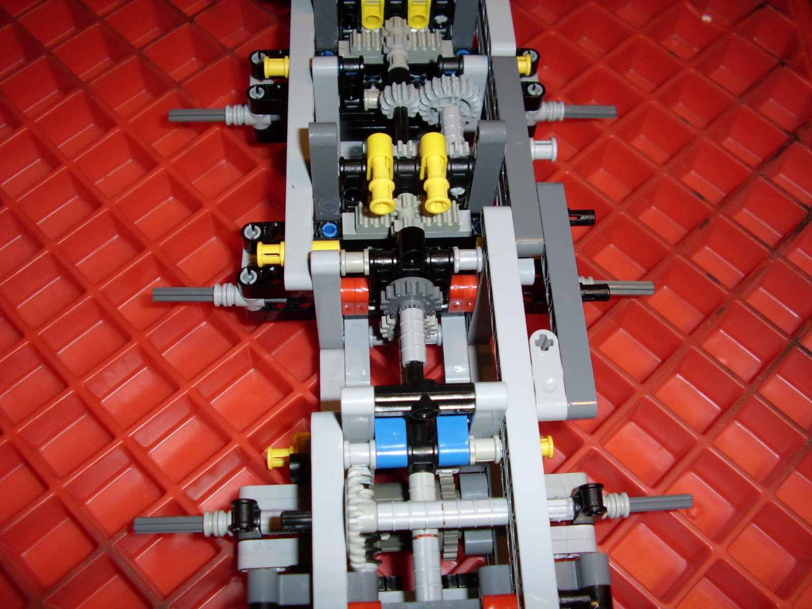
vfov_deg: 46.8
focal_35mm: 30
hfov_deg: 60.0
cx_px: 406
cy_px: 304
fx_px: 704
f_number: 2.9
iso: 141
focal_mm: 5.8
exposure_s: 1/30
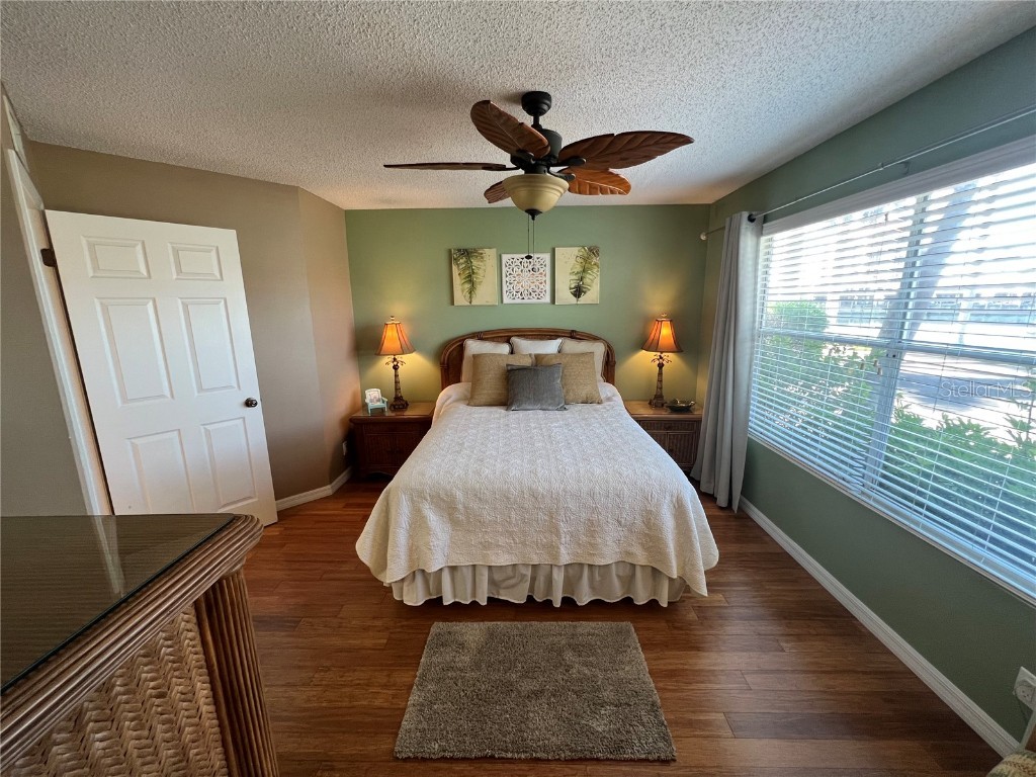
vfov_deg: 89.9
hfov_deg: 106.2
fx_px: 389
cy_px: 388
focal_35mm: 13
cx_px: 518
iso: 125
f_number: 1.8
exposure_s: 1/60
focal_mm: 1.57
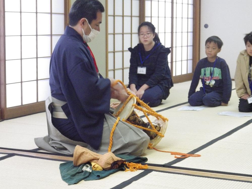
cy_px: 94
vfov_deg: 17.0
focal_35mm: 87
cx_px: 126
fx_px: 633
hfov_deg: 22.5
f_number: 4.4
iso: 1000
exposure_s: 1/30
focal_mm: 15.6
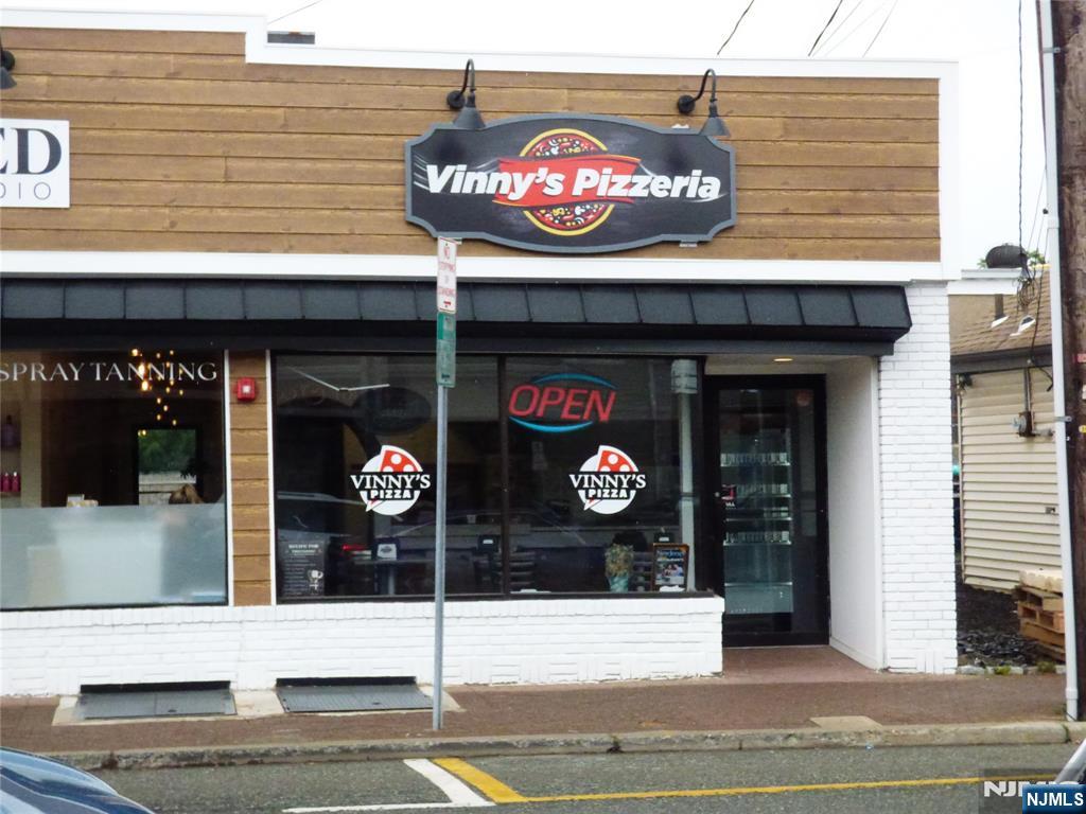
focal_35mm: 69
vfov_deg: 21.3
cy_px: 407
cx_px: 543
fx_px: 2165
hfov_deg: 28.2
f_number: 4.3
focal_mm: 12.29
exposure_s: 1/1600
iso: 1600
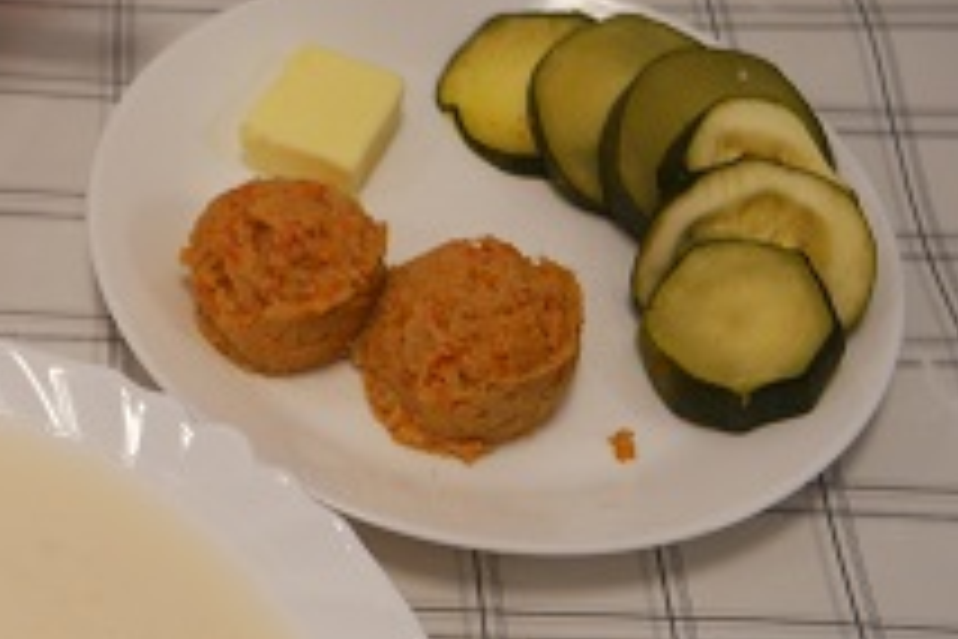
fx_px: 1942
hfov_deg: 25.7
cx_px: -94
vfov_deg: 18.6
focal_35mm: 73
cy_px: 472
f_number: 3.5
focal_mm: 16
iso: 200
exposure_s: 1/60
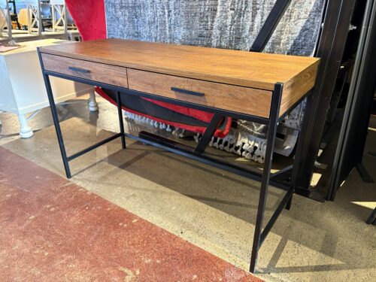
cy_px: 141
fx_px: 282
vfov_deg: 53.1
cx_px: 188
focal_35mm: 26
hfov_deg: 67.3
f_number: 1.6
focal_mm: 5.96
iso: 320
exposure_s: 1/60
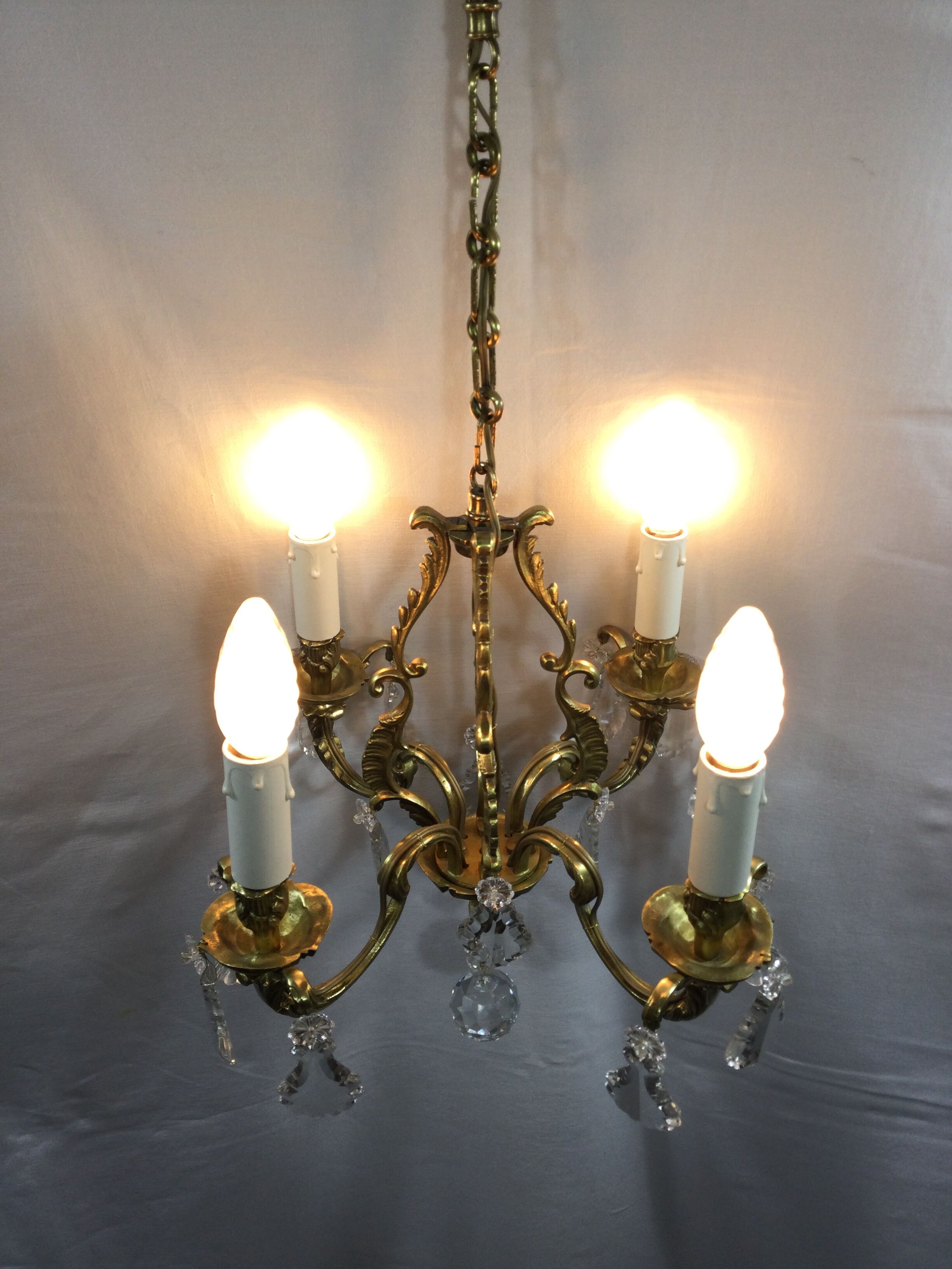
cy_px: 634
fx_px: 1137
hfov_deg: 45.4
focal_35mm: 31
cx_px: 476
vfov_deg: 58.4
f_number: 2.4
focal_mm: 3.3
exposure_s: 1/100
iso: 32
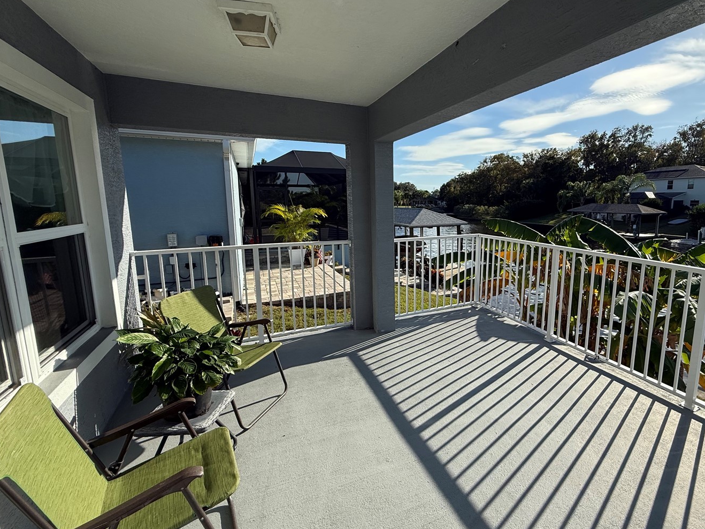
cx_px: 426
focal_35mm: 17
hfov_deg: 89.8
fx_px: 346
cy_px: 246
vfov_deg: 74.6
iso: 80
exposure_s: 1/2717
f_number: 2.2
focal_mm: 2.22
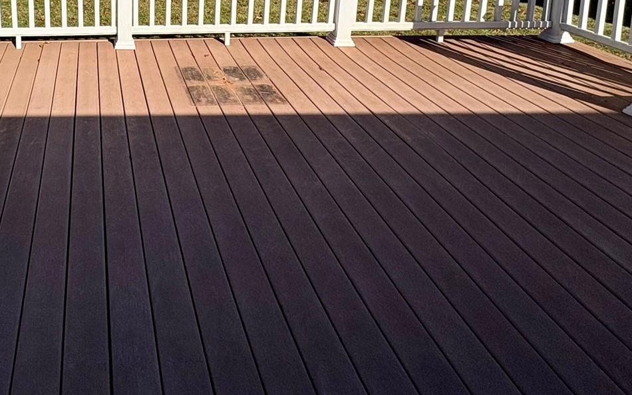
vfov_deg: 33.3
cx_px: 95
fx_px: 551
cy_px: -62
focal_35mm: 32
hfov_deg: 54.0
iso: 50
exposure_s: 1/3906
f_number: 2.2
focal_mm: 2.22
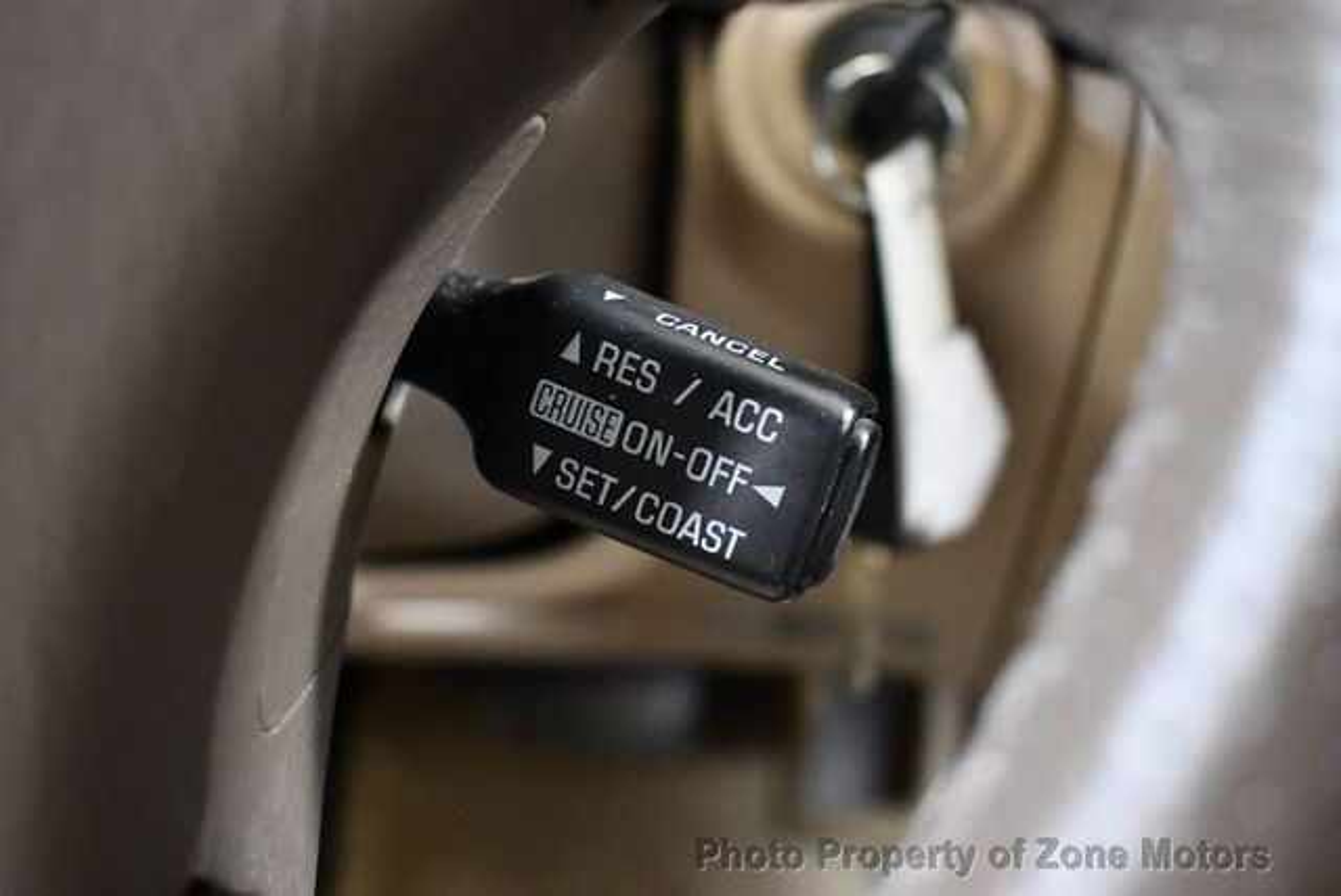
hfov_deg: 53.1
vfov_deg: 36.9
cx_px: 670
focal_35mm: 36
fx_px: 1342
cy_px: 448
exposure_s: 1/60
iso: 5000
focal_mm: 18
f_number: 3.5
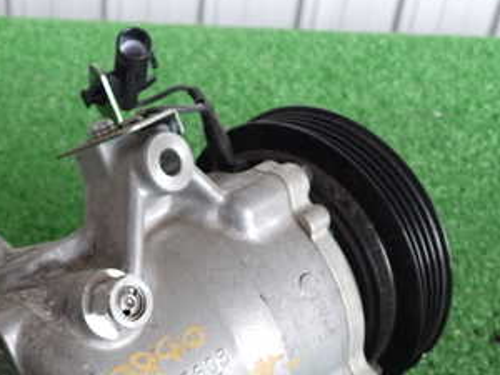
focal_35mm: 60
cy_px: 363
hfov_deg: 31.7
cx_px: 133
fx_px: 867
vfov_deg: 23.5
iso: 800
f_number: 2.3
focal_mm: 5.4
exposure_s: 1/30
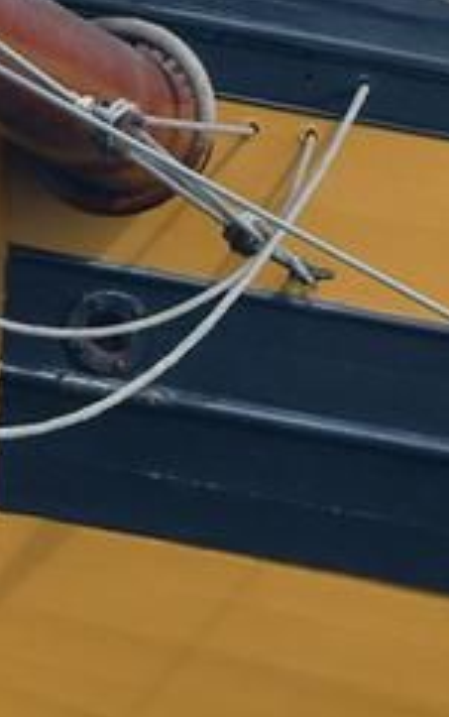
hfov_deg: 1.2
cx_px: 297
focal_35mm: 1102
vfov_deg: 1.9
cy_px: -116
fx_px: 21528
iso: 200
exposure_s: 1/750
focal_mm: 145
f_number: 6.7
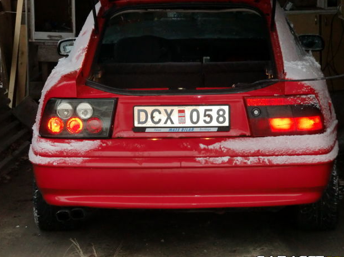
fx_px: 1083
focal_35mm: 109
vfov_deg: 13.6
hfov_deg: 18.1
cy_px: 131
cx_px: 172
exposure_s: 1/60
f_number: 5
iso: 400
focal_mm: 18.8
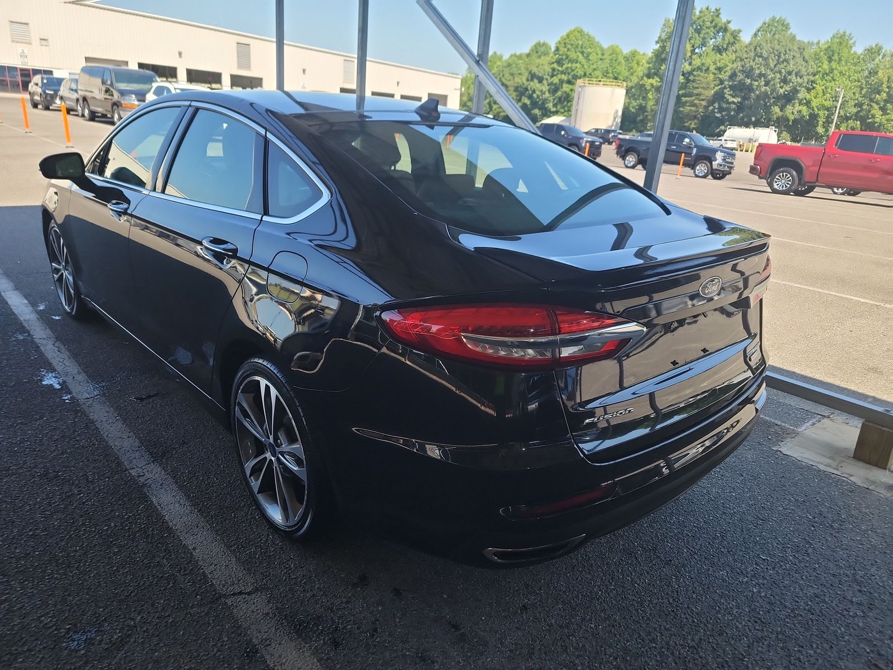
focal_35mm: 24
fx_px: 619
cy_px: 335
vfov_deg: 56.8
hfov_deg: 71.6
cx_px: 446
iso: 50
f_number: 1.8
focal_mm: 6.7
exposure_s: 1/156
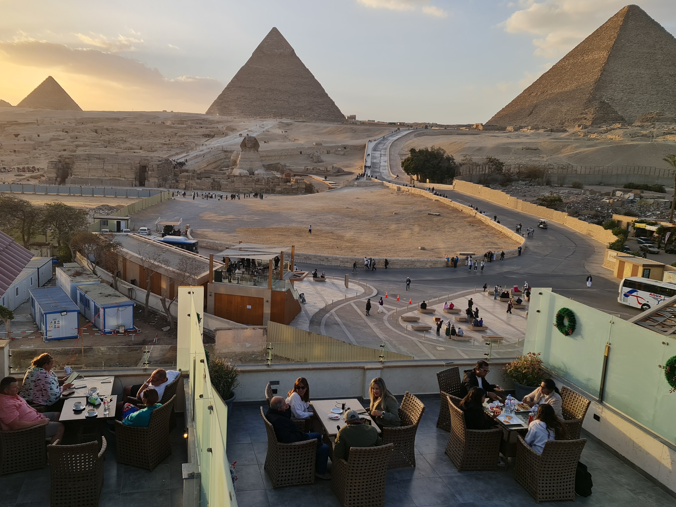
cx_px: 294
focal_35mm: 31
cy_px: 252
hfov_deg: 58.2
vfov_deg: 45.4
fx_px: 605
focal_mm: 7
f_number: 1.8
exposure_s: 1/582
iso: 50
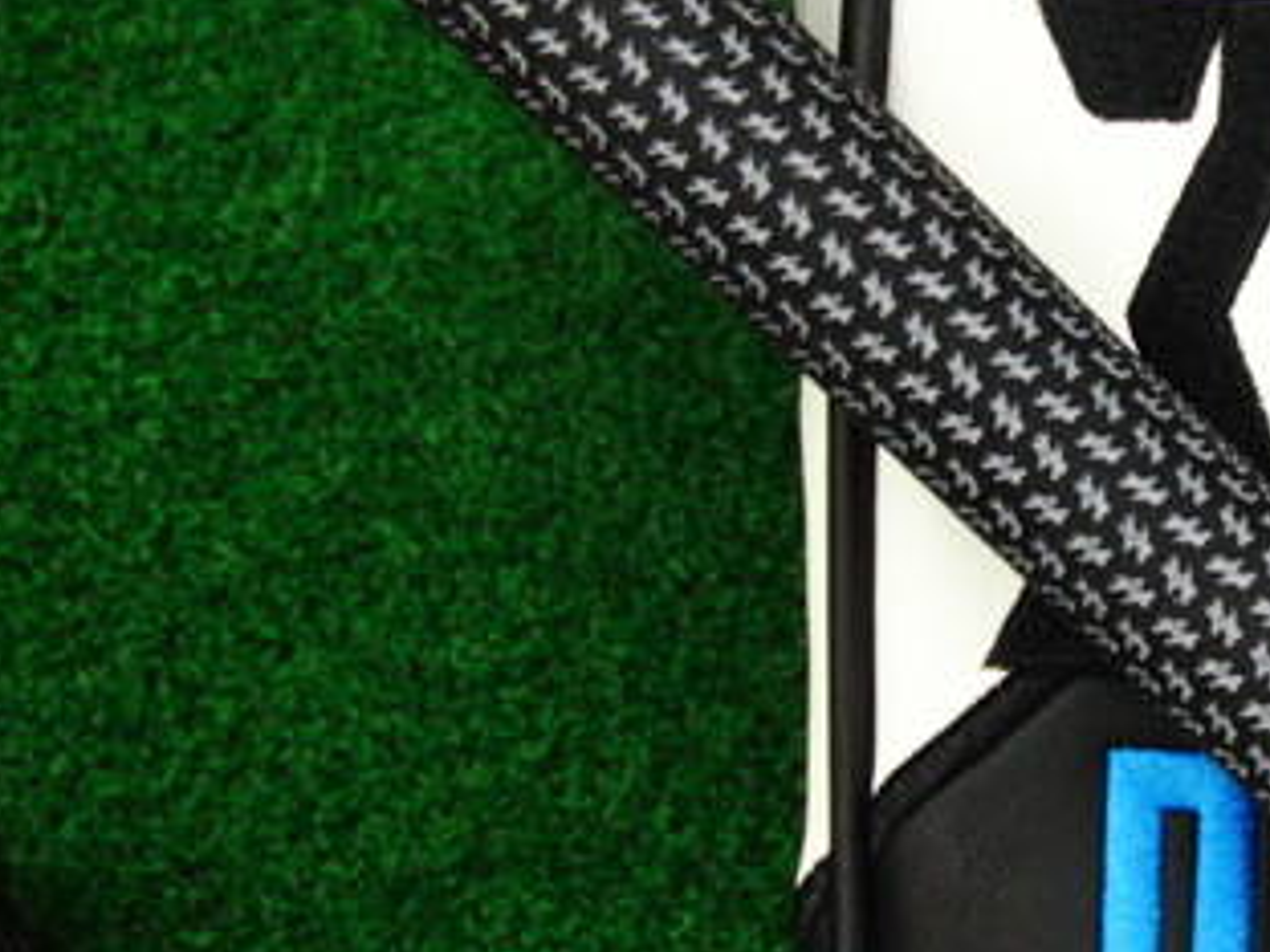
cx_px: 1205
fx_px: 2788
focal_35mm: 76
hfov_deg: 24.7
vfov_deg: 19.4
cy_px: 443
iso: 400
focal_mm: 6.42
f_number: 3.6
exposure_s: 1/60
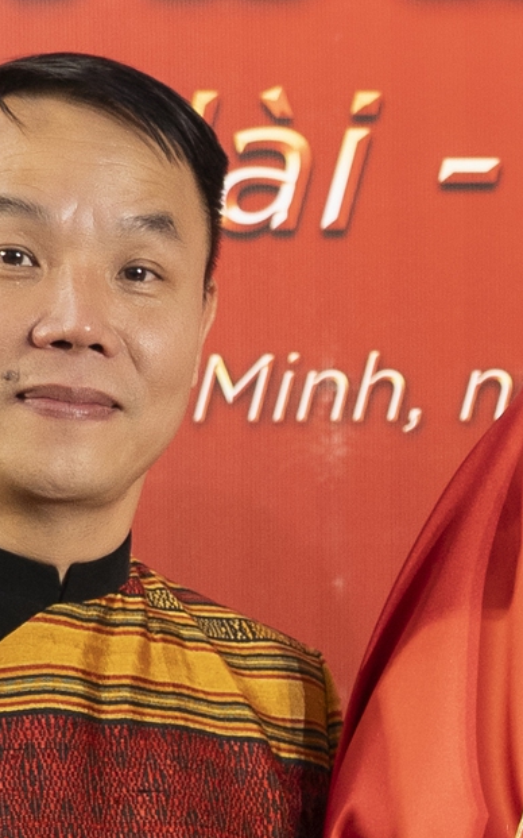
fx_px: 4802
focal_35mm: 211
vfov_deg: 9.8
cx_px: 984
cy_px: 1034
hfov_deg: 6.1
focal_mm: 33.4
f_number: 4.5
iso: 500
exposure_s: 1/160
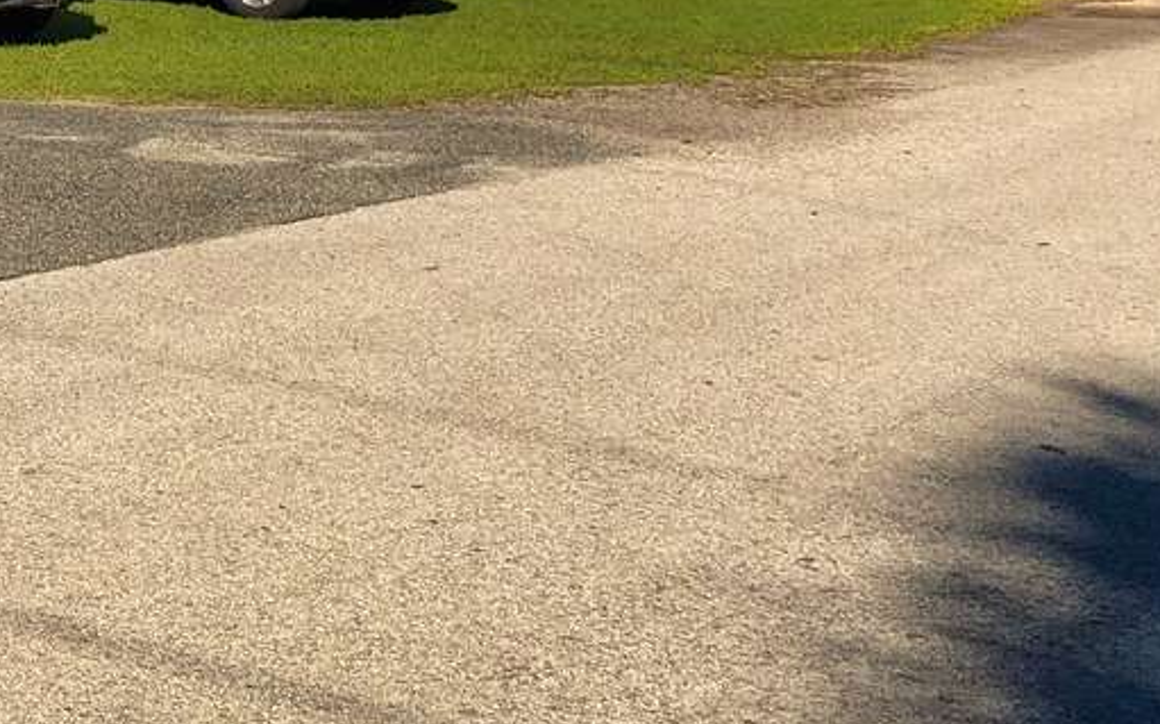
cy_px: -184
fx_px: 2939
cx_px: 25
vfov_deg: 13.6
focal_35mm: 93
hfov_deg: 21.6
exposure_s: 1/2825
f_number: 1.8
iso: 20
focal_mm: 4
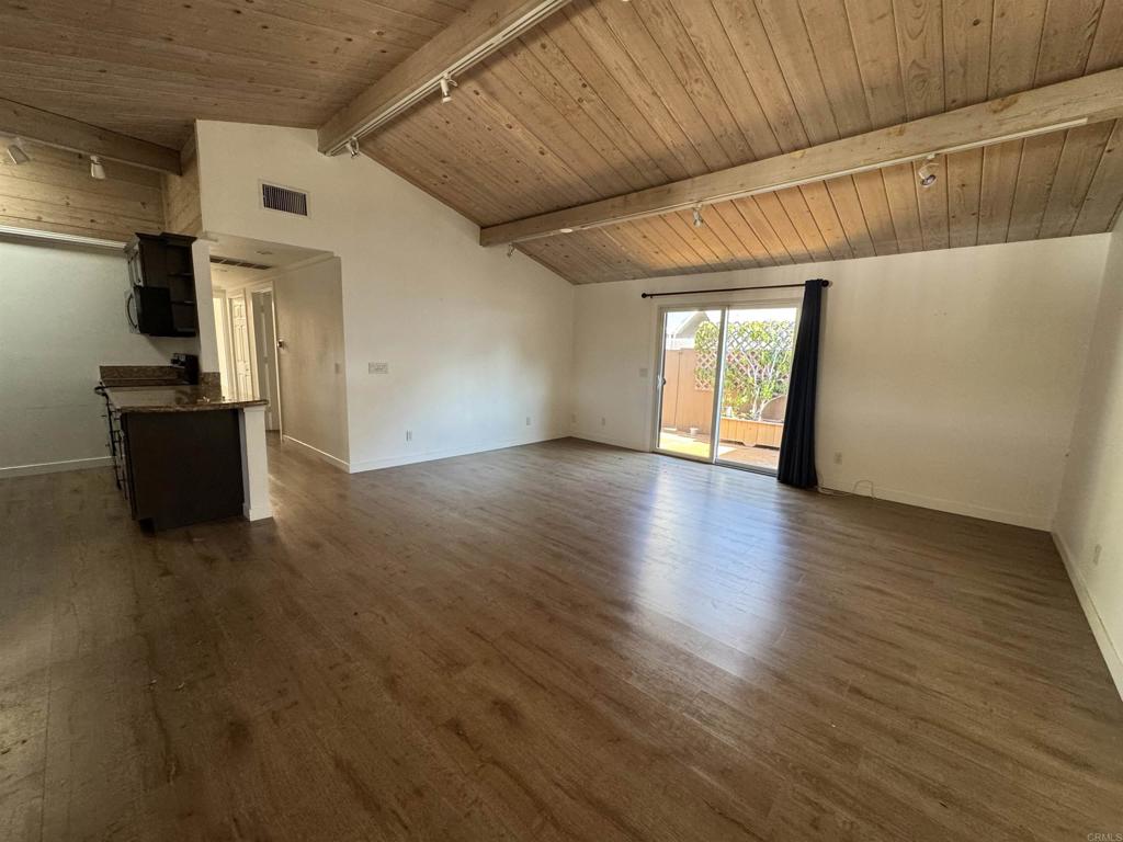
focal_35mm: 14
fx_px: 454
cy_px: 421
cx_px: 562
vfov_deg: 85.7
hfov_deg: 102.1
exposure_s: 1/99
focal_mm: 2.22
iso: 250
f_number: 2.2
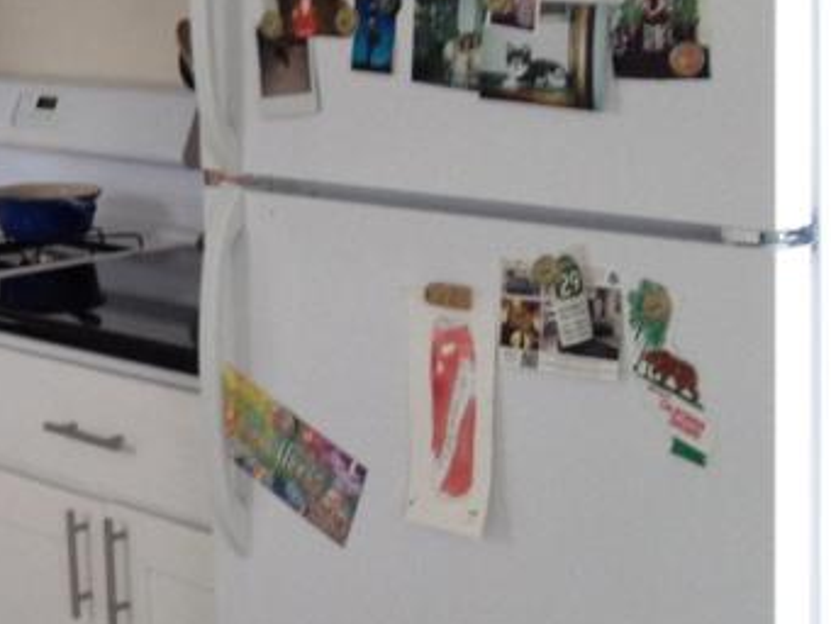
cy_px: 166
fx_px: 2522
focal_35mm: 105
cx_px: -292
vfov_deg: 14.1
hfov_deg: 17.4
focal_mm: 4.28
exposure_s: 1/20
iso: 80
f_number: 2.4
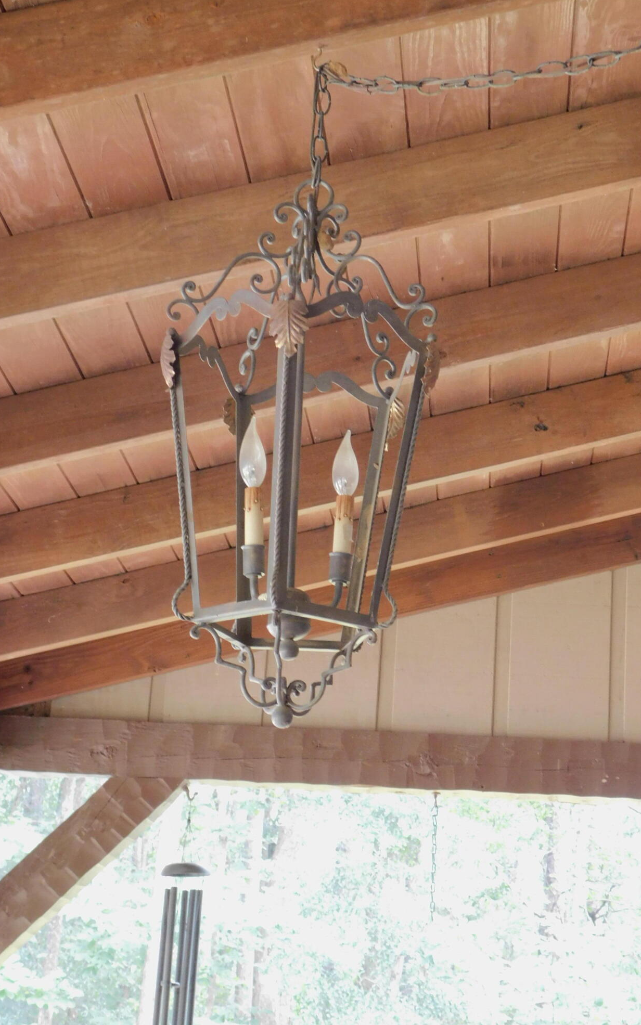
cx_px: 360
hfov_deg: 18.3
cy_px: 514
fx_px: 1984
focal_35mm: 71
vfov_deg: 29.0
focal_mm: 11.7
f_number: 4.2
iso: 400
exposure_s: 1/10
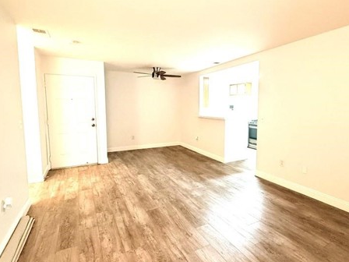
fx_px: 202
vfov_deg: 65.9
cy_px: 123
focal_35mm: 20
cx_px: 197
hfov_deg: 81.3
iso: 500
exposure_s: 1/60
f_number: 2.2
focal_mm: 2.22
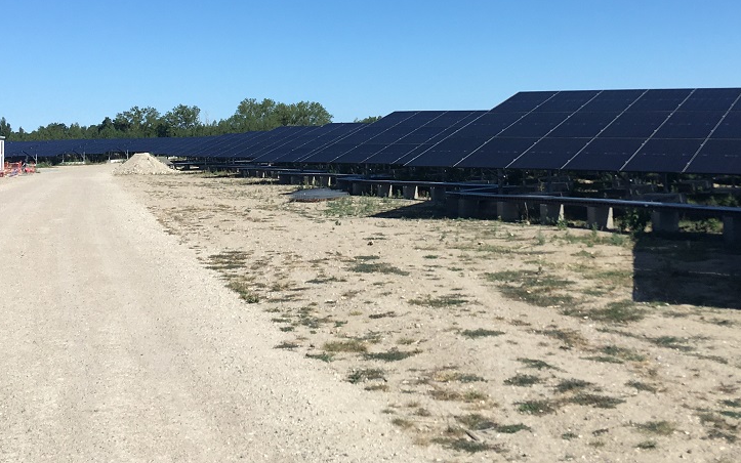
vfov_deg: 24.6
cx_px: 392
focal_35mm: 51
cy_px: 45
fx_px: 1030
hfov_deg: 39.6
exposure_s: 1/2024
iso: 25
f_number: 2.2
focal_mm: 4.15
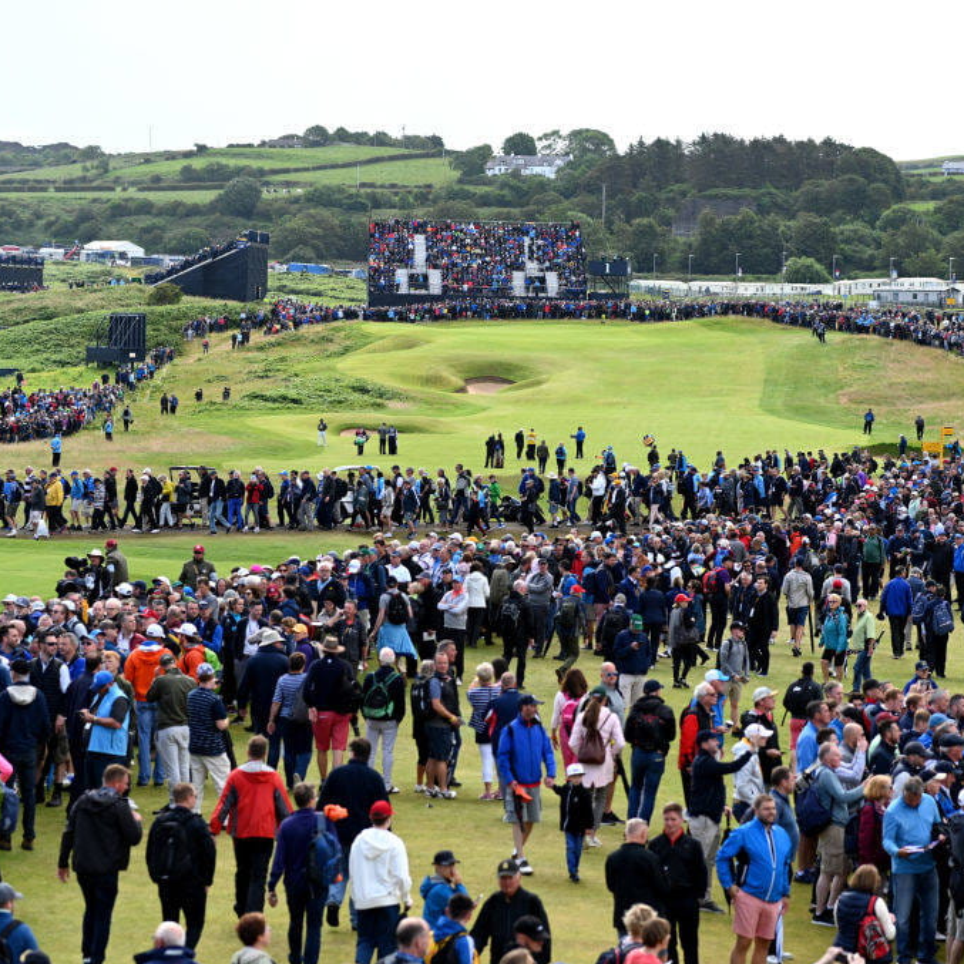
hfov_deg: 12.9
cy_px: 485
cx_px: 557
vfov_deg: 12.9
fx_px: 4253
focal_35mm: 135
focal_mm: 105
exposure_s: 1/3200
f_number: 3.2
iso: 400
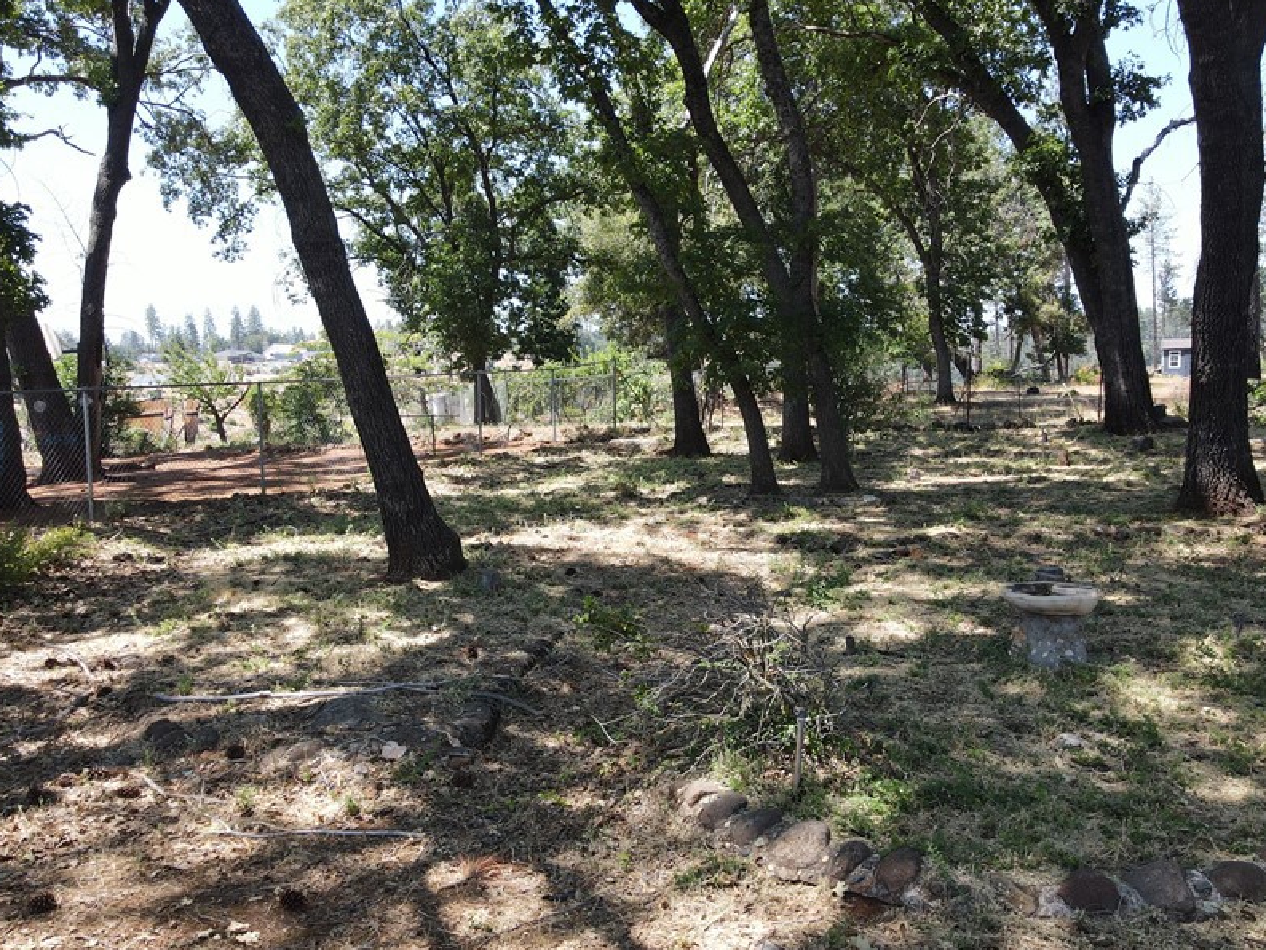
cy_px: 519
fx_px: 1134
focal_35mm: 31
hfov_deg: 58.3
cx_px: 642
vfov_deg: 45.4
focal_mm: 4.5
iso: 100
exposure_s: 1/160
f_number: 2.8
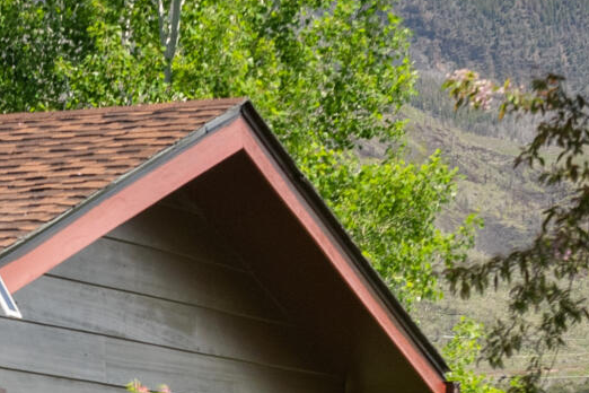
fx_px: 3763
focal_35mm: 230
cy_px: 508
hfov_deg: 8.9
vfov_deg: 5.9
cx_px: -42
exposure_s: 1/160
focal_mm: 40
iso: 400
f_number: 7.1
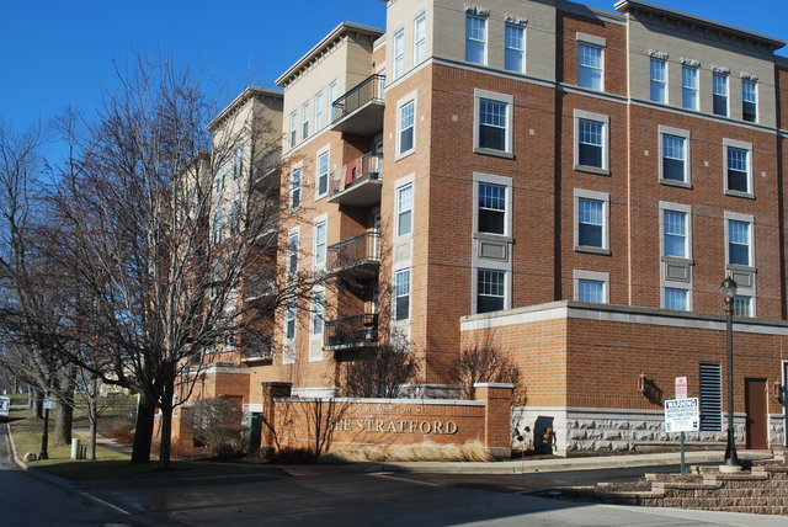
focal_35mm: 44
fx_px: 953
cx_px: 394
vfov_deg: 30.9
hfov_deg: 44.9
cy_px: 264
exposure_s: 1/250
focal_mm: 29
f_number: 8
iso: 100
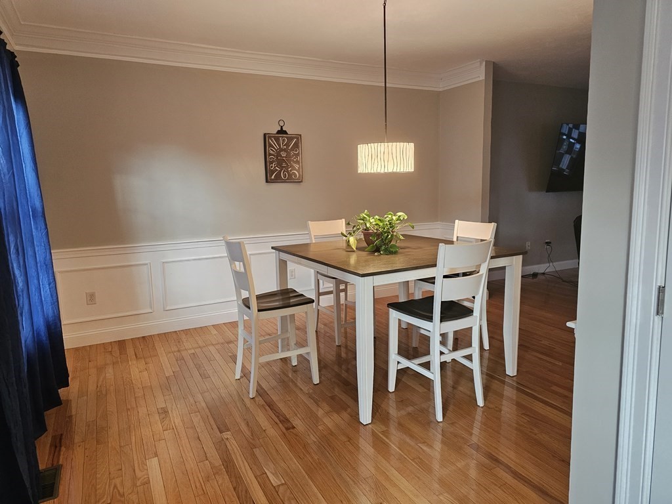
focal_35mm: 23
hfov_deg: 73.9
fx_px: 446
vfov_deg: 58.9
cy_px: 252
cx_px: 336
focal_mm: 6.3
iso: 640
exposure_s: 1/120
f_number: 1.7
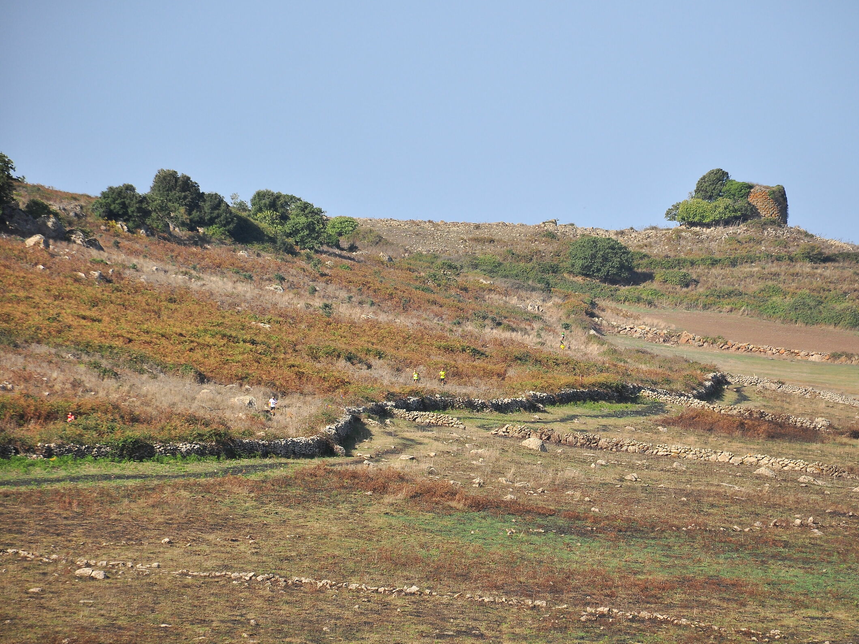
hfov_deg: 8.6
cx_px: 481
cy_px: 323
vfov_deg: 6.5
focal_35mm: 229
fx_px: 5682
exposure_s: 1/800
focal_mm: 140
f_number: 6.3
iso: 200
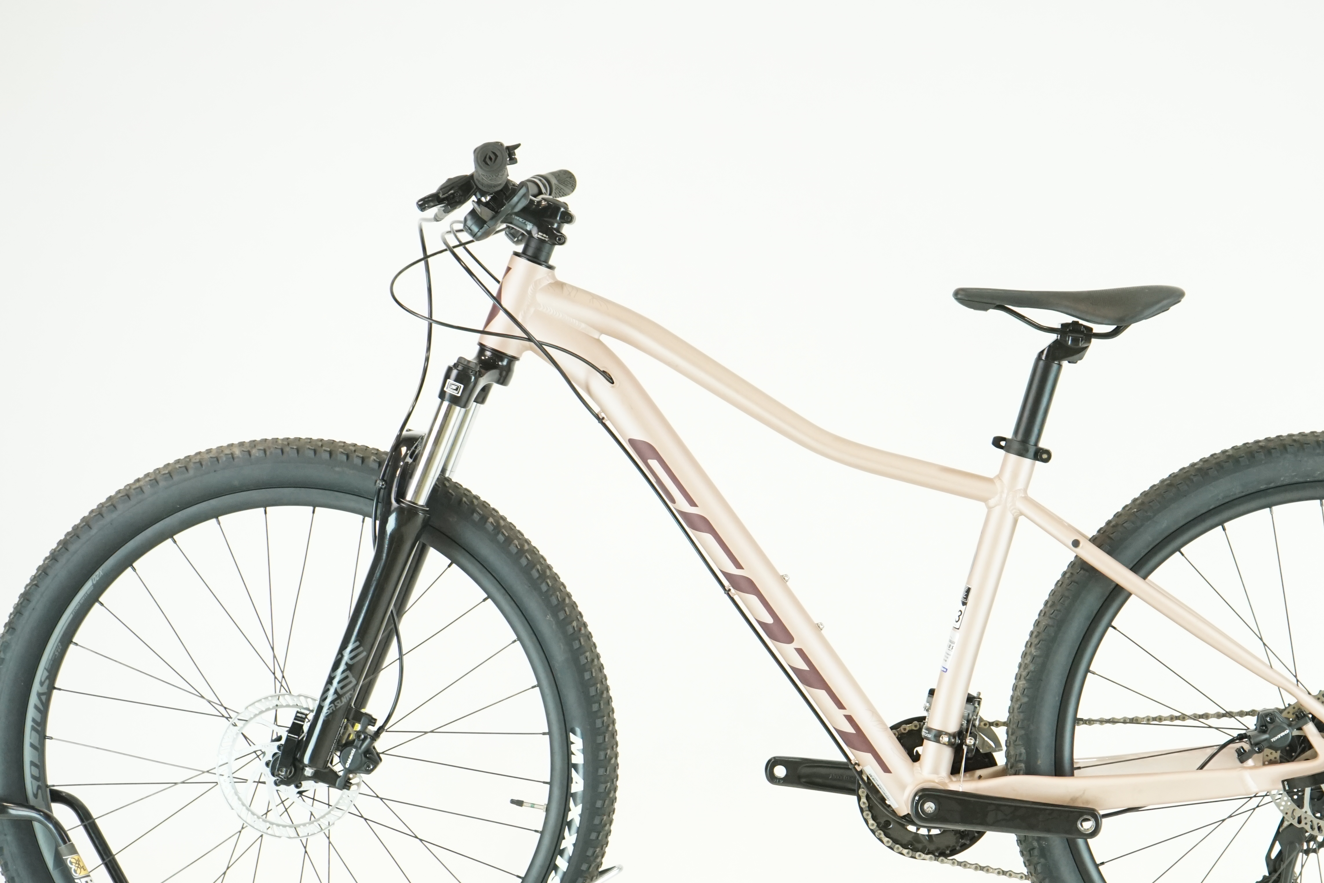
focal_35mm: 80
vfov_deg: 17.0
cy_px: 561
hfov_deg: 25.3
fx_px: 2942
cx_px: 825
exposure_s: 1/200
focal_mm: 61
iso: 2500
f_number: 6.3
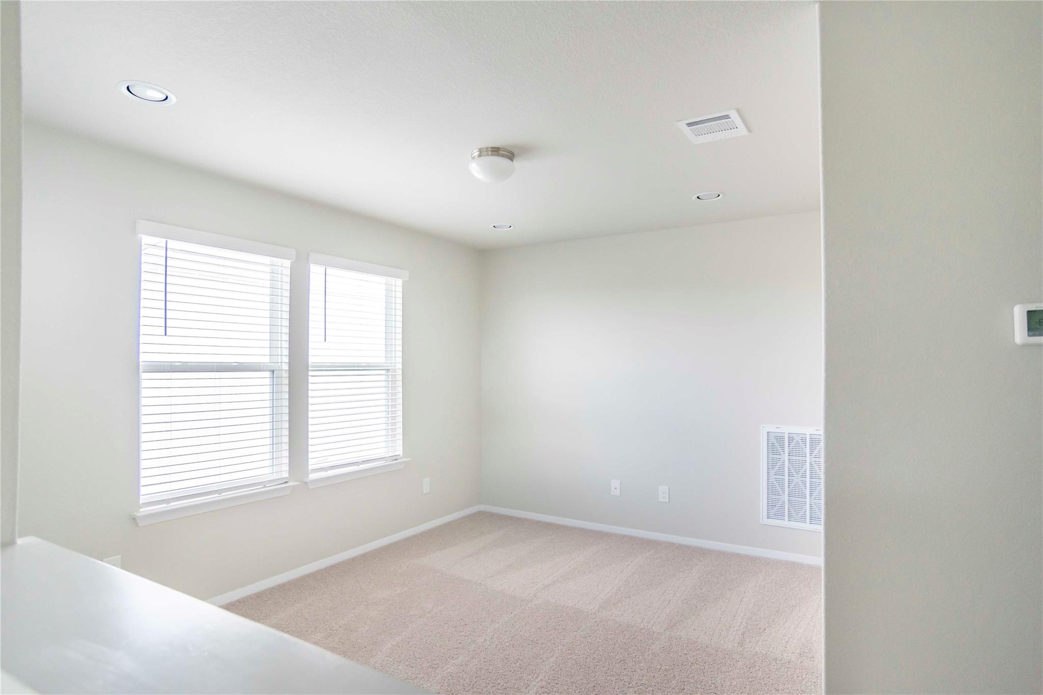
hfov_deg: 90.0
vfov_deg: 67.4
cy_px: 348
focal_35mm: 18
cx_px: 522
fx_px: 521
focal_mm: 12
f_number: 4.5
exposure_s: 1/250
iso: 400
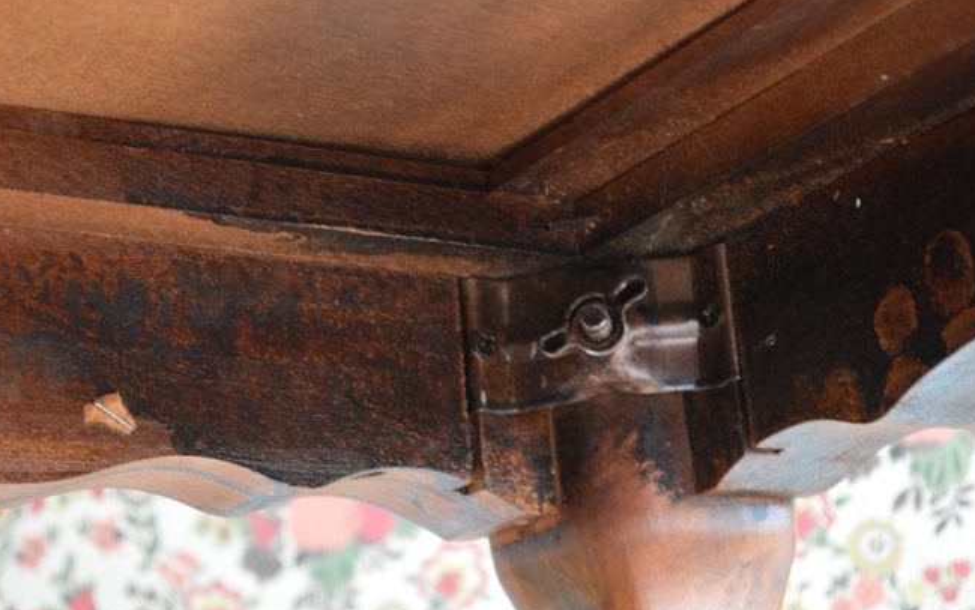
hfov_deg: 22.9
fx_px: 2407
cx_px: 463
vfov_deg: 14.4
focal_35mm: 91
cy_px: 292
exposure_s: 1/8
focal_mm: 55
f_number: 5.6
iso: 3200
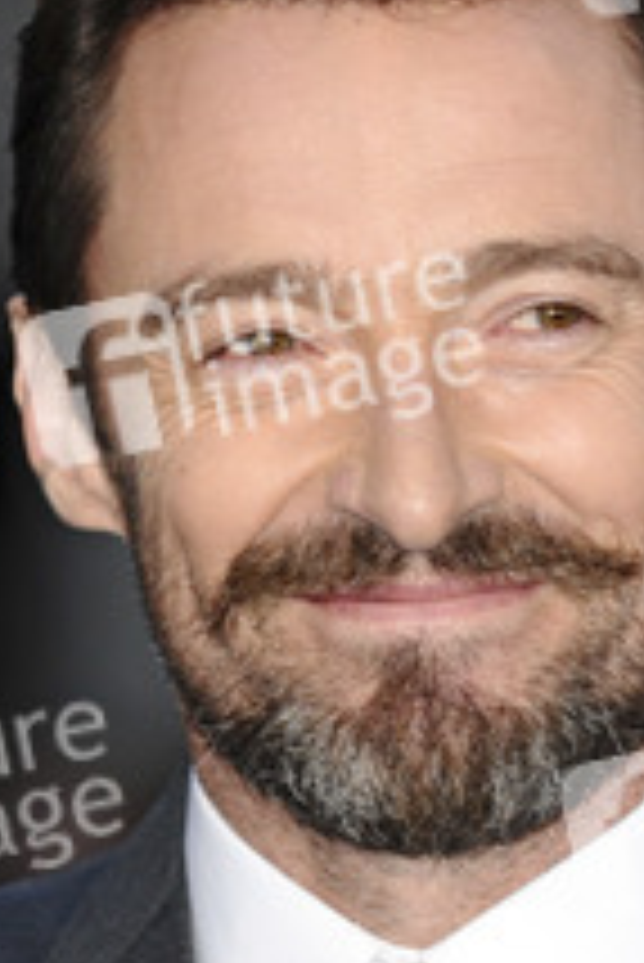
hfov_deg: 2.8
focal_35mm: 490
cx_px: 385
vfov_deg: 4.2
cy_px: 585
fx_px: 13124
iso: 320
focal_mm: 175
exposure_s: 1/200
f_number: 4.5
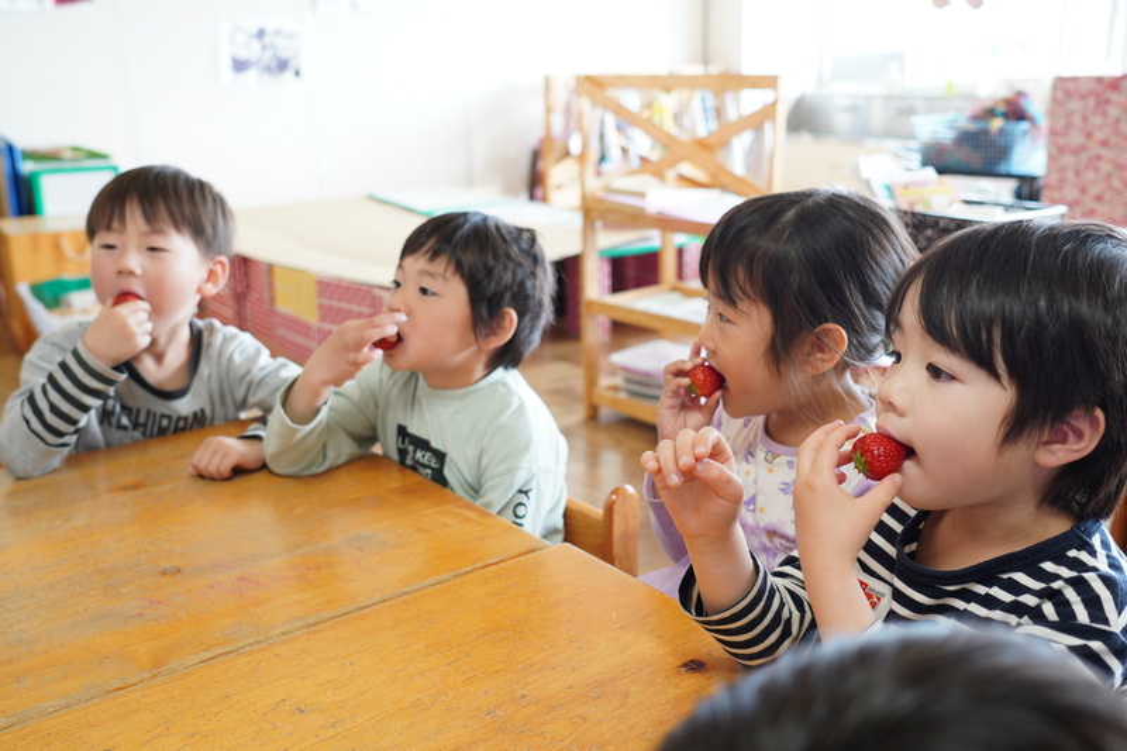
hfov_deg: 53.1
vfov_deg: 36.9
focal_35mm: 36
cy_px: 376
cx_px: 564
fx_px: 1127
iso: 200
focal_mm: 24
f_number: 2.8
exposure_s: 1/40
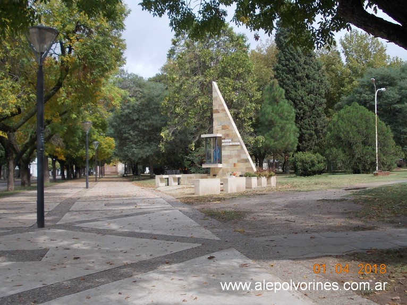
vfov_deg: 33.6
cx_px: 204
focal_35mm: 43
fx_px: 505
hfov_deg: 43.9
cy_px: 152
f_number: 6.5
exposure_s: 1/160
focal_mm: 6.1
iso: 80
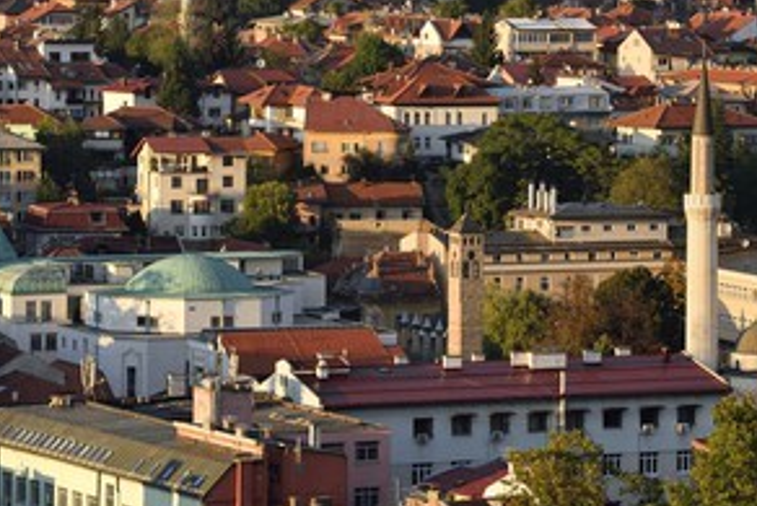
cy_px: 163
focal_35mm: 230
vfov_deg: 6.0
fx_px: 4839
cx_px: 534
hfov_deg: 8.9
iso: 200
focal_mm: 160
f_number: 7.1
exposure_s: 1/250
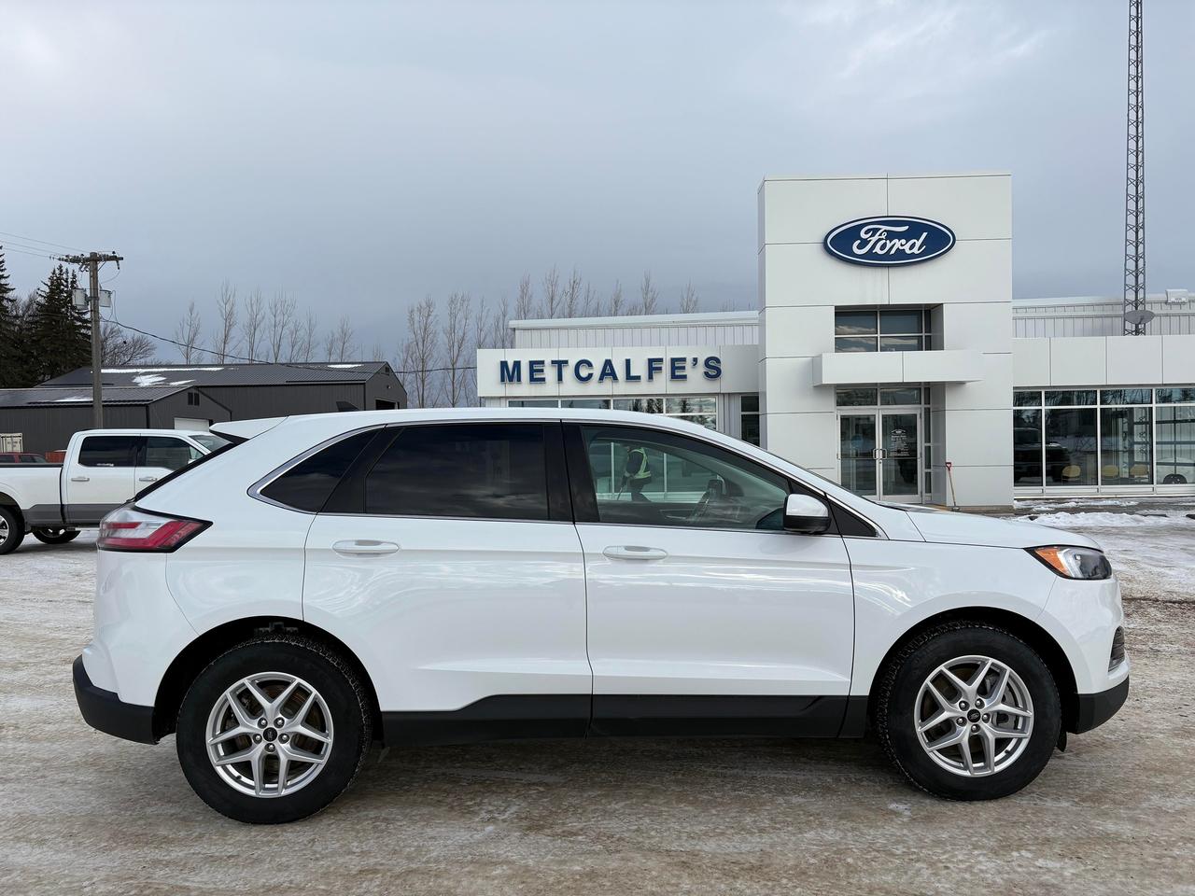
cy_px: 448
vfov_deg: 53.1
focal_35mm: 26
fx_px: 898
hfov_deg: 67.3
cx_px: 598
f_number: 1.6
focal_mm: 5.96
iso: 50
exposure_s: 1/4329
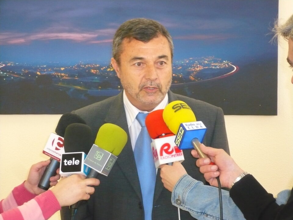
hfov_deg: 19.1
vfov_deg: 14.4
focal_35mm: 103
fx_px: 872
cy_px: 110
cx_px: 146
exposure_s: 1/30
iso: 500
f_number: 4.9
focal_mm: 17
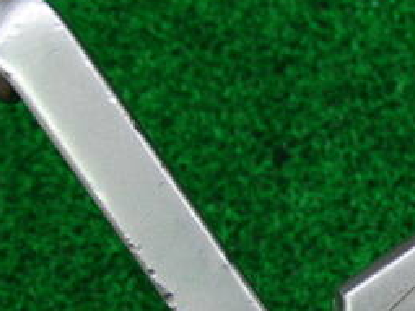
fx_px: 1114
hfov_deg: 20.0
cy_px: 288
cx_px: 478
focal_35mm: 93
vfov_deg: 15.7
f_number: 3.6
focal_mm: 6.42
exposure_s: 1/60
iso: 400
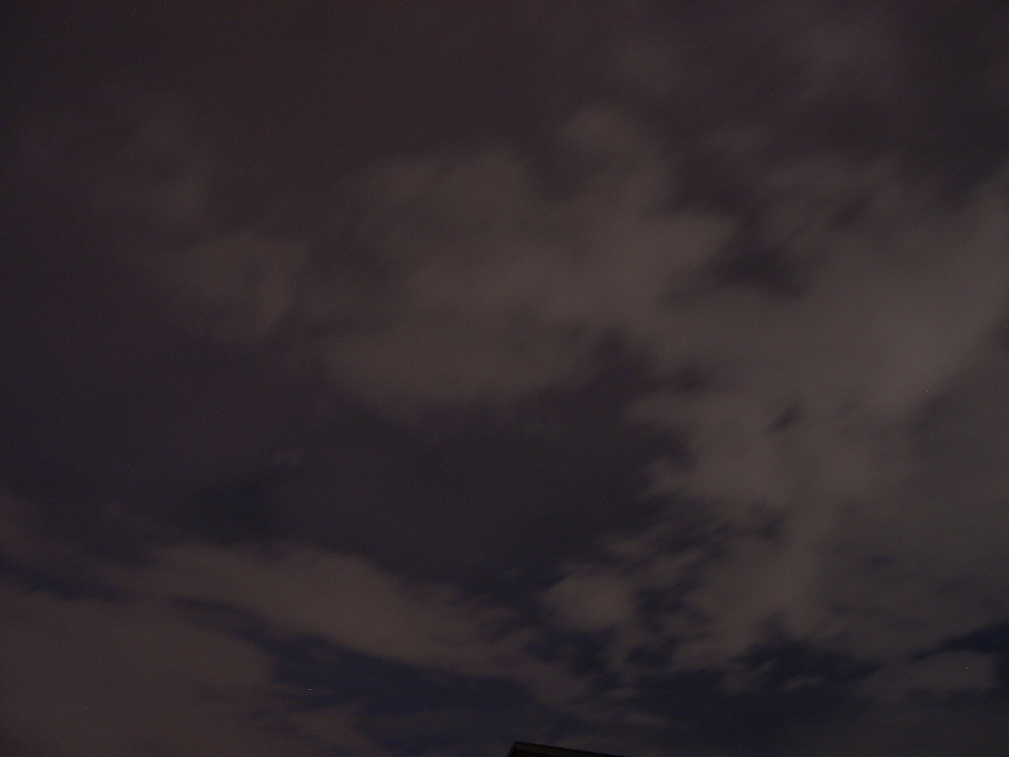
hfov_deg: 49.0
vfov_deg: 37.7
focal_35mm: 38
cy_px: 378
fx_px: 1108
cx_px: 504
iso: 100
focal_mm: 8
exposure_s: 8
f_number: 2.8
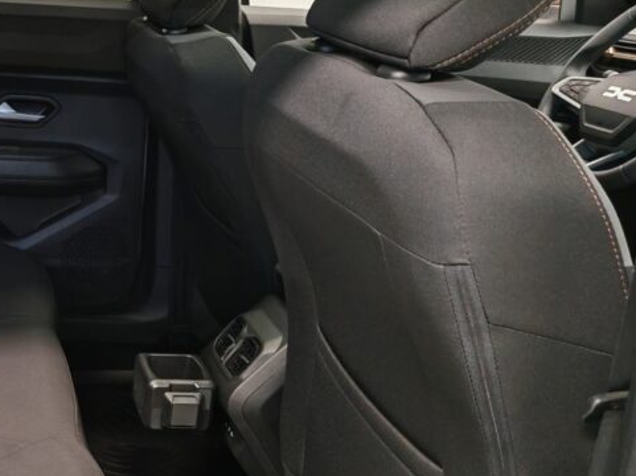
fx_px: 900
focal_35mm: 49
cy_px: 271
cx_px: -37
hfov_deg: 34.4
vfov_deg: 29.6
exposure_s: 1/50
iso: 250
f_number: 1.6
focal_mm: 5.4
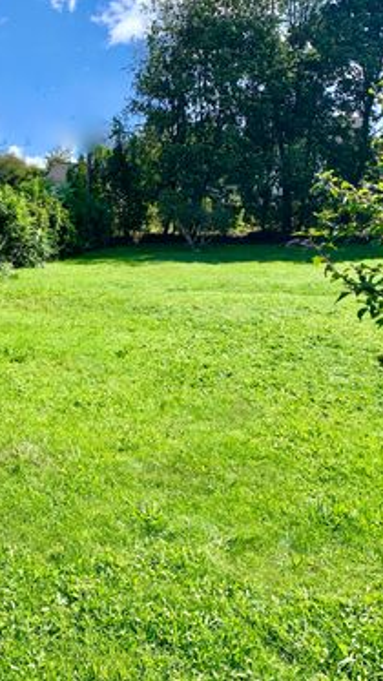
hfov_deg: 31.1
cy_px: 340
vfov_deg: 52.8
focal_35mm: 38
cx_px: 151
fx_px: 686
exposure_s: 1/1220
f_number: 1.8
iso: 25
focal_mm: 4.25
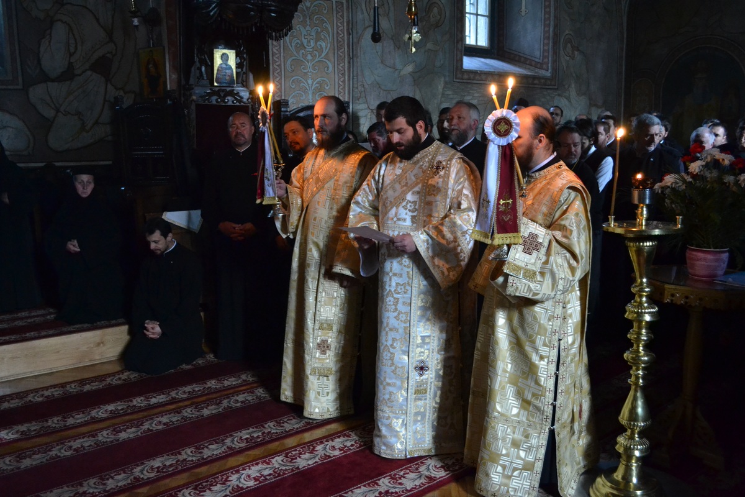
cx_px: 372
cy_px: 248
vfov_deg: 40.0
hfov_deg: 57.2
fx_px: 683
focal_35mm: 33
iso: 2500
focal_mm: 22
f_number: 3.8
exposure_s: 1/15
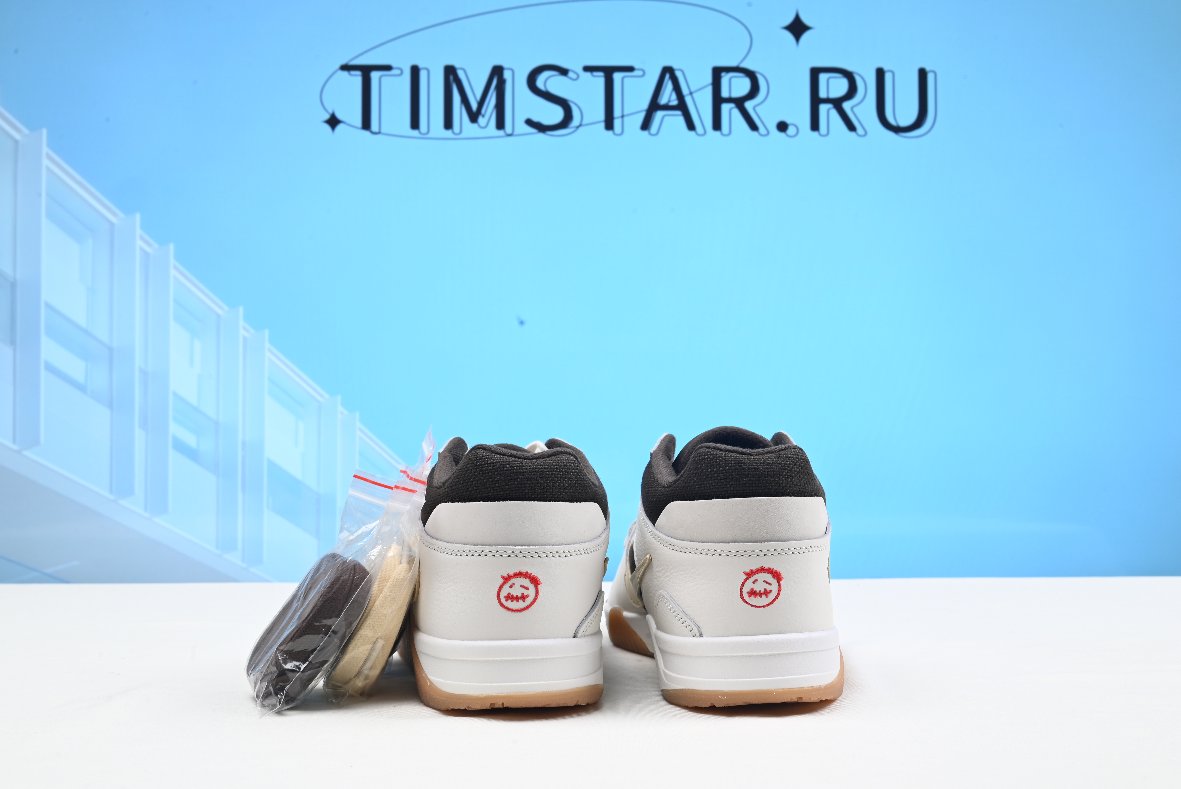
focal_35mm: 40
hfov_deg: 48.4
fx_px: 1313
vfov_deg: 33.4
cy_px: 394
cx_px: 590
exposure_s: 1/2
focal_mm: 40
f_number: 16
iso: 100
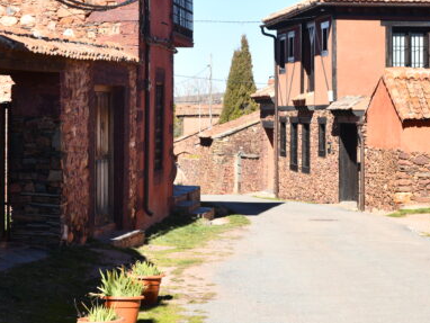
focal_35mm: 132
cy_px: 45
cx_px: 238
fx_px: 1641
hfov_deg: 14.9
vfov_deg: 11.2
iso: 250
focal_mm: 70
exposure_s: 1/320
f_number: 11
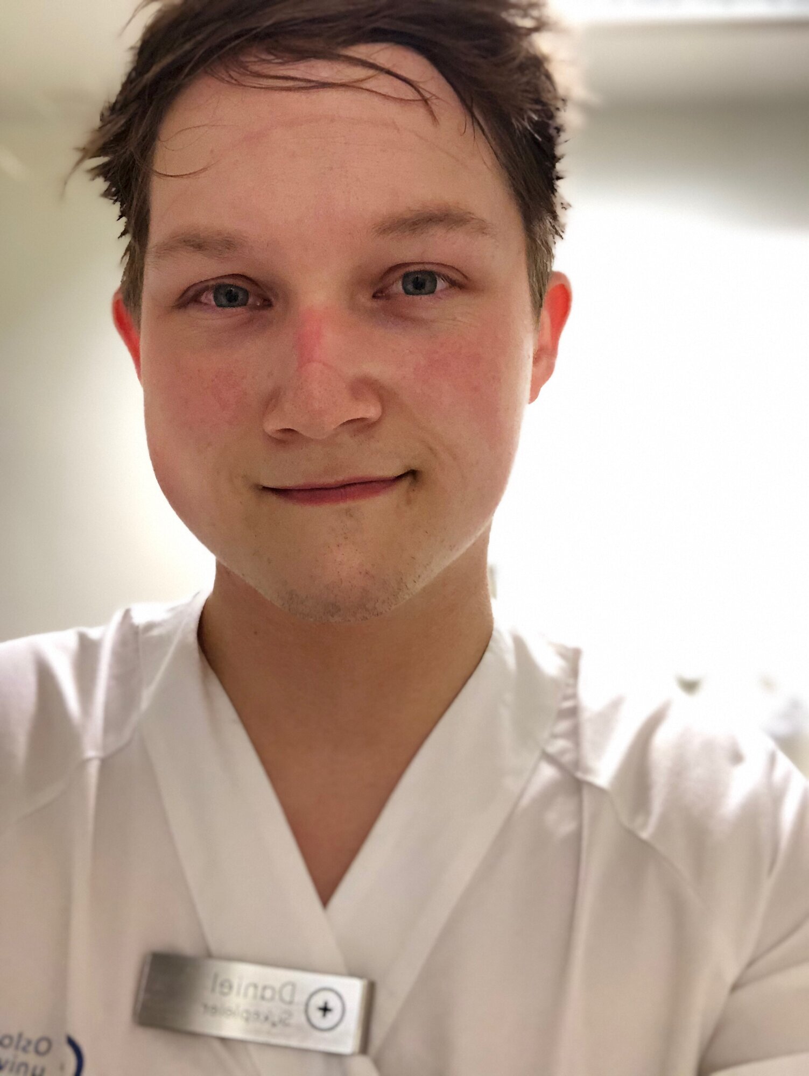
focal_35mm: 32
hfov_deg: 44.2
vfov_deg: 56.8
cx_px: 404
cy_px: 538
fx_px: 996
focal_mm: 2.87
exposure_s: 1/33
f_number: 2.2
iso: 200
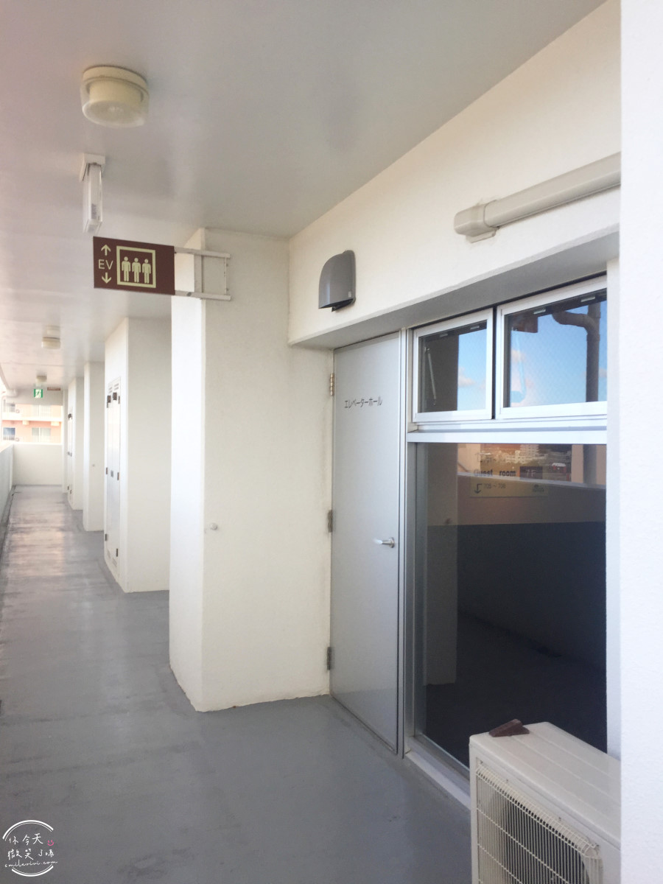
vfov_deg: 61.7
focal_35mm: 29
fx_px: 741
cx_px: 332
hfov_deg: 48.2
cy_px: 442
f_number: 2.2
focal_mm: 4.15
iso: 32
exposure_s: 1/316
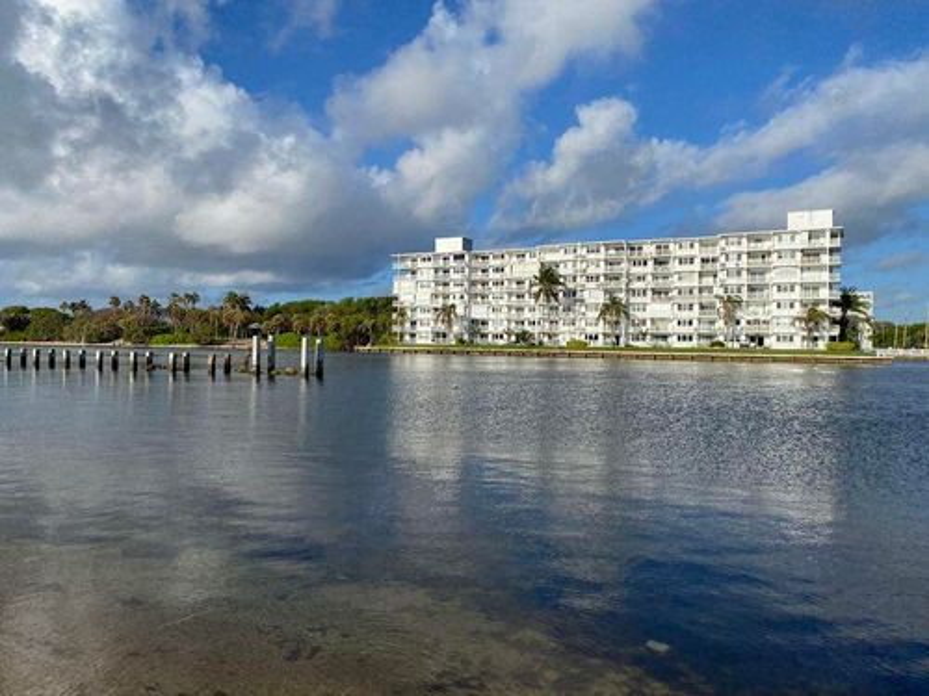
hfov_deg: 67.3
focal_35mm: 26
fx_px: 698
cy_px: 348
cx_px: 464
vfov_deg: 53.1
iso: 32
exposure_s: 1/7692
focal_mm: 4.25
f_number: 1.8
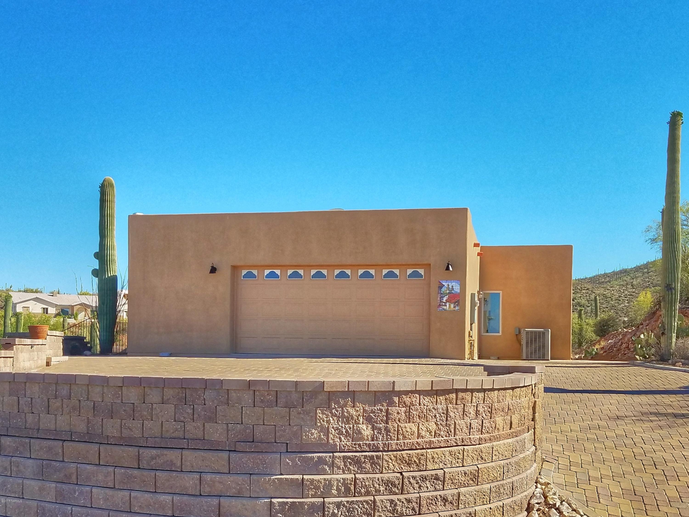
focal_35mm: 26
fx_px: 517
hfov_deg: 67.3
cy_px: 258
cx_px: 344
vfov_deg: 53.1
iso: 50
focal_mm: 4.2
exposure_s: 1/1996
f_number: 1.7
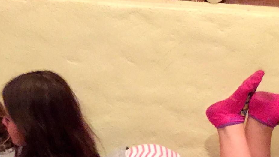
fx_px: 821
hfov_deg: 18.9
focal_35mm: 111
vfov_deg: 10.8
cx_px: 25
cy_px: 158
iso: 100
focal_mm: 4.15
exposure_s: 1/4
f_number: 2.2
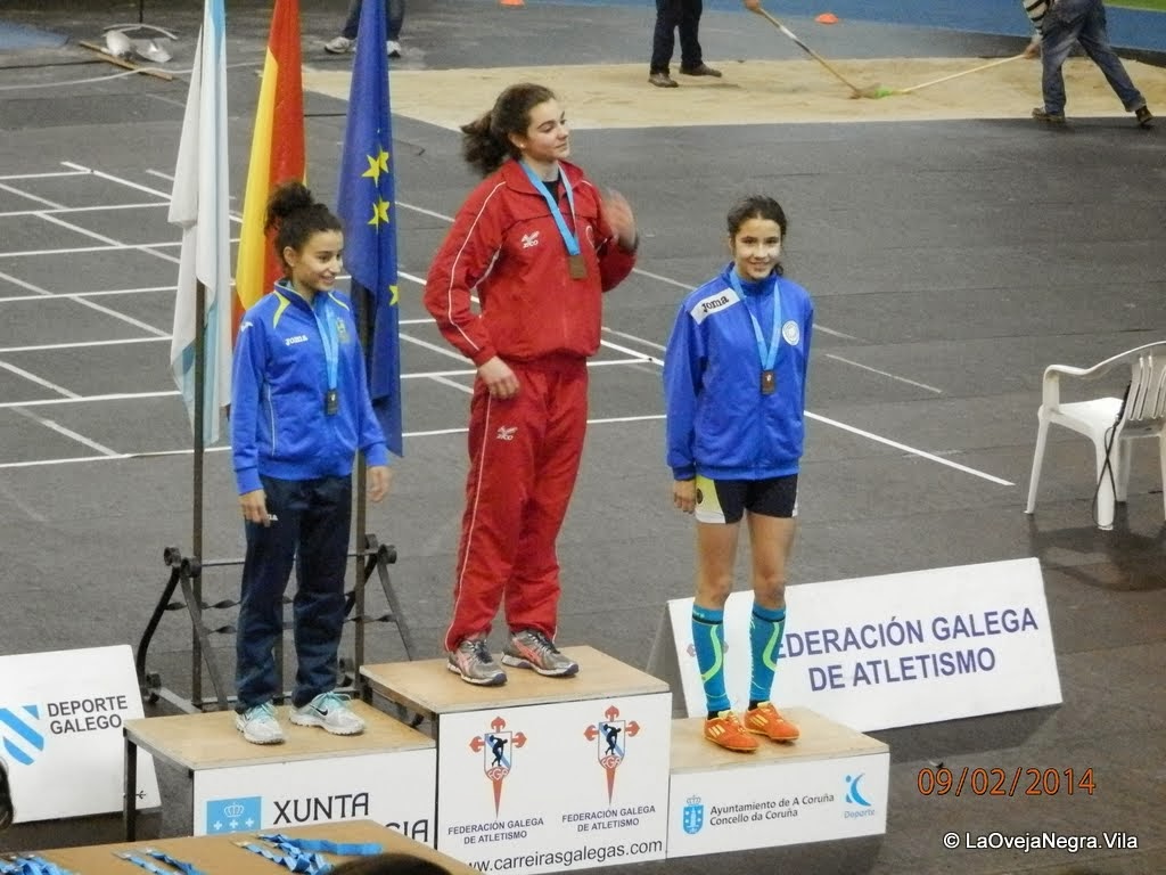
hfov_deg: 12.9
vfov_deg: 9.7
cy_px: 438
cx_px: 583
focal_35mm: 153
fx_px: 5154
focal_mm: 27.4
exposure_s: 1/50
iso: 1600
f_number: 4.9
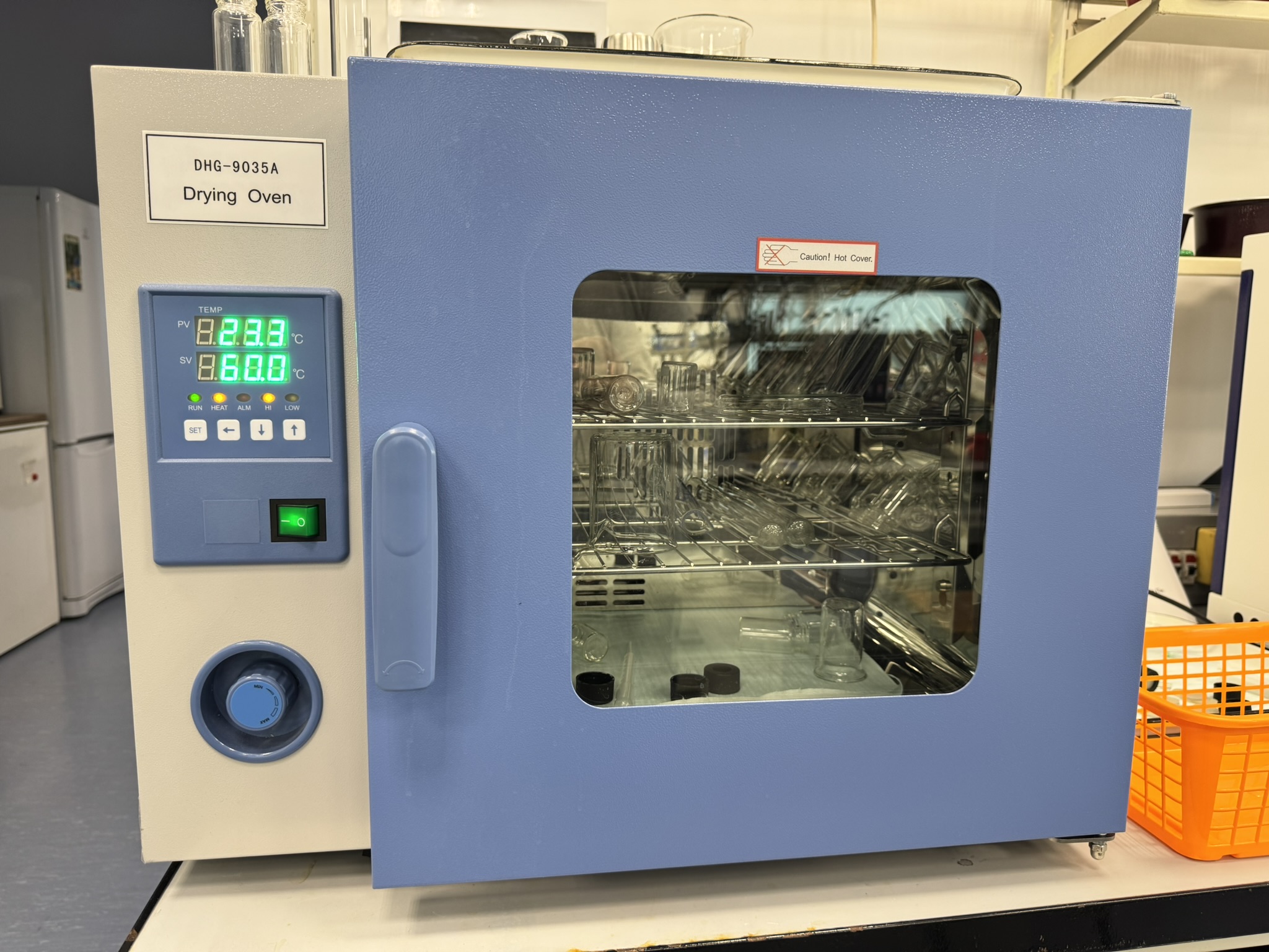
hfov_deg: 71.6
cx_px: 634
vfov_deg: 56.8
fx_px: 880
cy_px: 476
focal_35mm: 24
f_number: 1.78
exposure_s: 1/56
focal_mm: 6.76
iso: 125
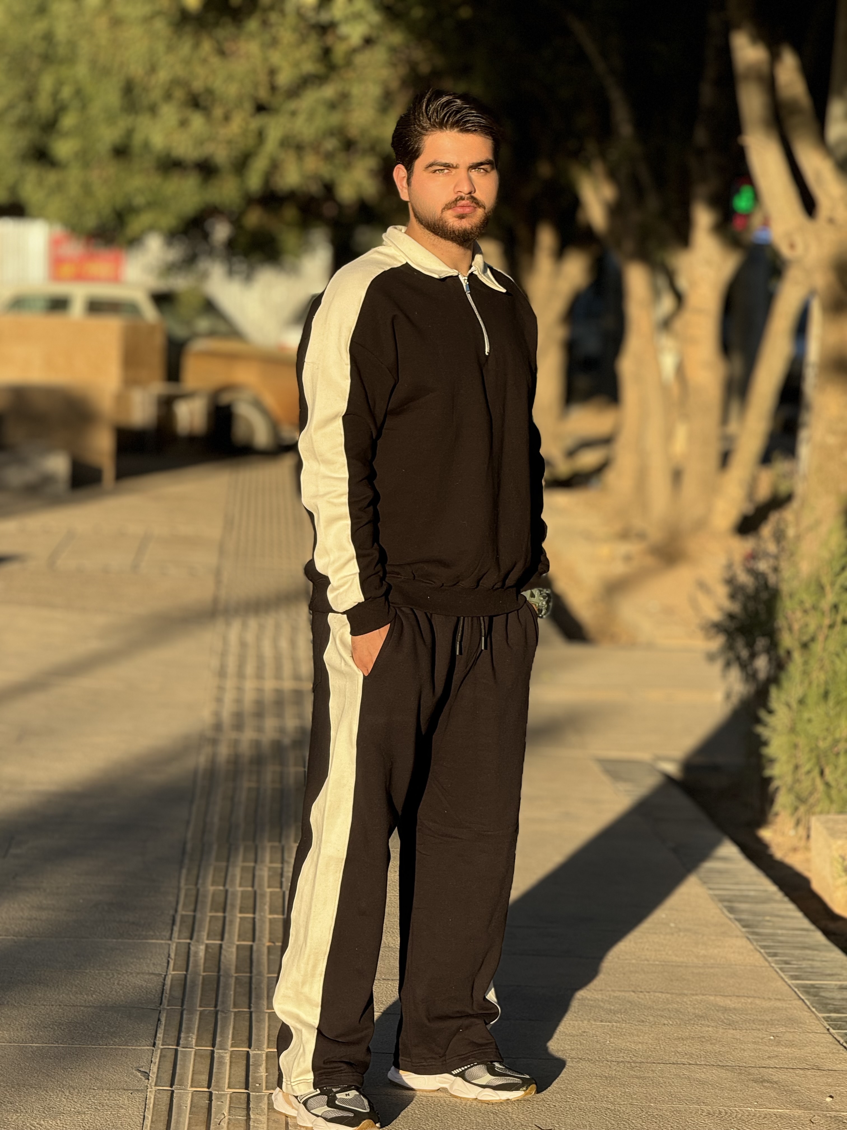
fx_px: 3915
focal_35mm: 120
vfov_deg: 16.4
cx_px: 424
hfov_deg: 12.3
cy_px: 565
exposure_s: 1/389
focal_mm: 15.66
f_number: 2.8
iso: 50
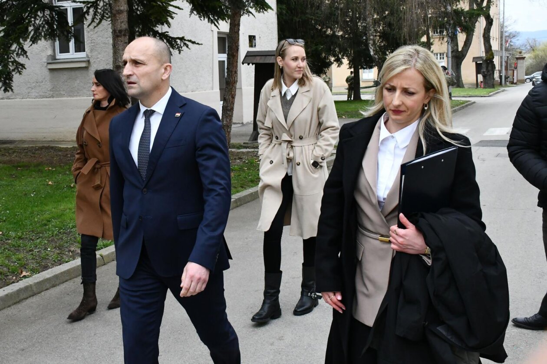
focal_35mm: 36
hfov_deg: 53.2
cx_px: 274
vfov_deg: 36.8
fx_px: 547
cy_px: 182
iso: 3200
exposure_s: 1/1000
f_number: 16
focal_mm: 24
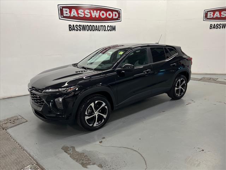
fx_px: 170
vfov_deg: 53.1
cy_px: 85
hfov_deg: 67.3
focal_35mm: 26
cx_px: 113
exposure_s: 1/60
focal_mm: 5.7
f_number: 1.5
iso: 80
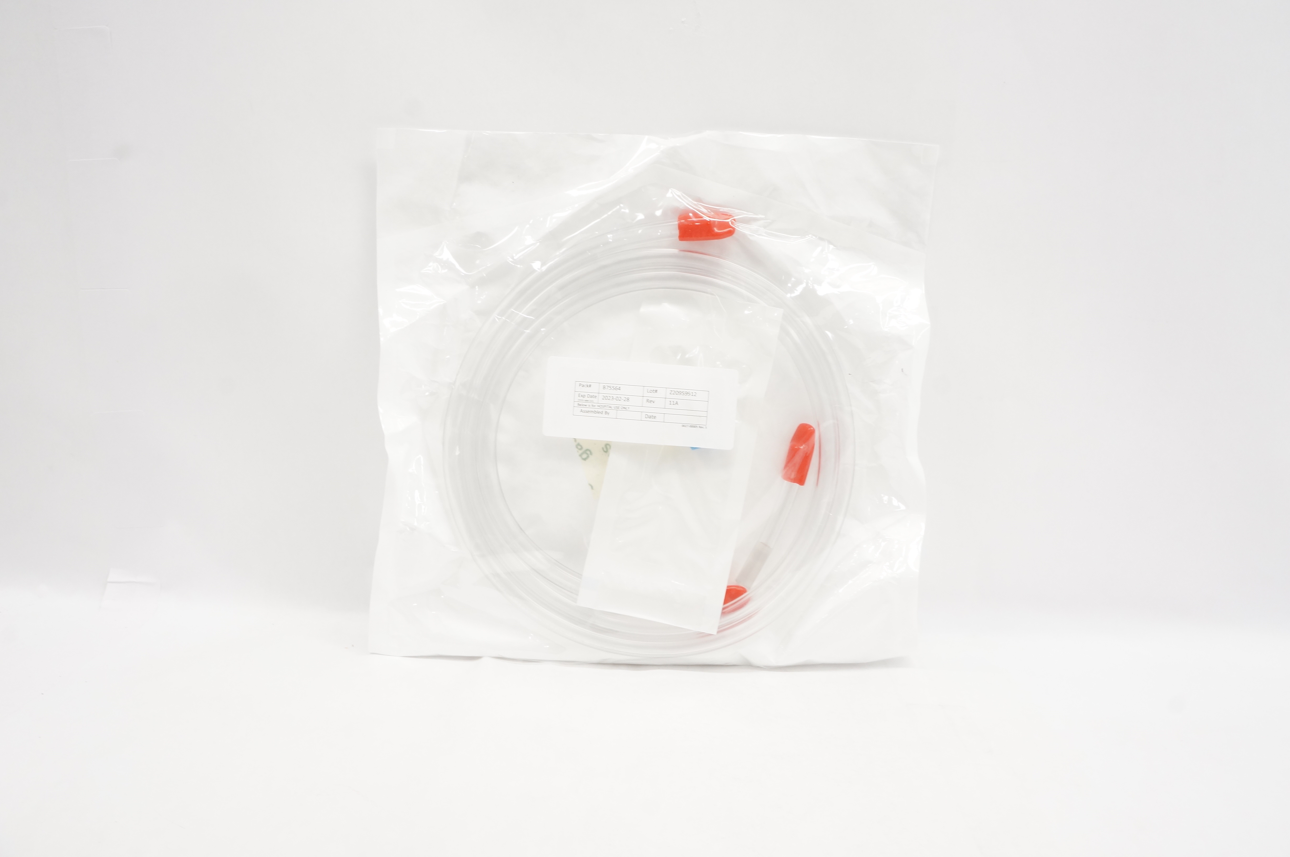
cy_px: 428
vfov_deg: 47.8
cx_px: 645
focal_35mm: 27
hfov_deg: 67.4
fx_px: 966
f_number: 11
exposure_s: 1/30
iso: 800
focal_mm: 18
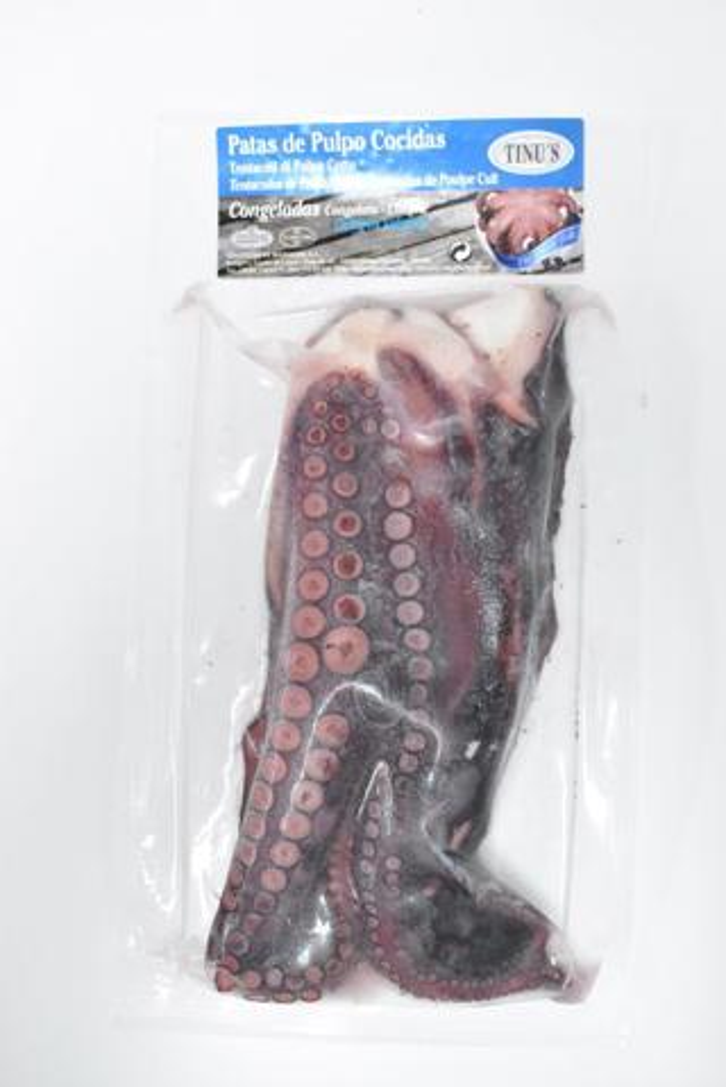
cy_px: 544
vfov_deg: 53.1
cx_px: 363
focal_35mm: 36
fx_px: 1087
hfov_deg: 36.9
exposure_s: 1/100
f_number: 5.6
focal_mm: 24
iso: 3200
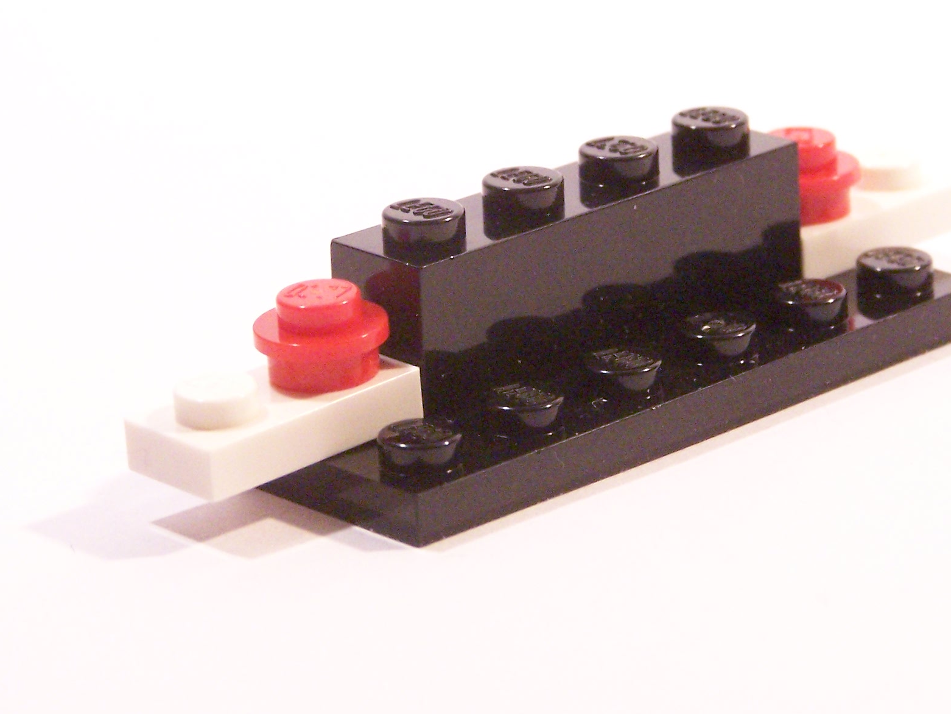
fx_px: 4259
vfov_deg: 9.6
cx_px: 568
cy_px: 275
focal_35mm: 155
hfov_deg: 12.7
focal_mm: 15.6
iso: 400
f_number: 3.2
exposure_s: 1/45
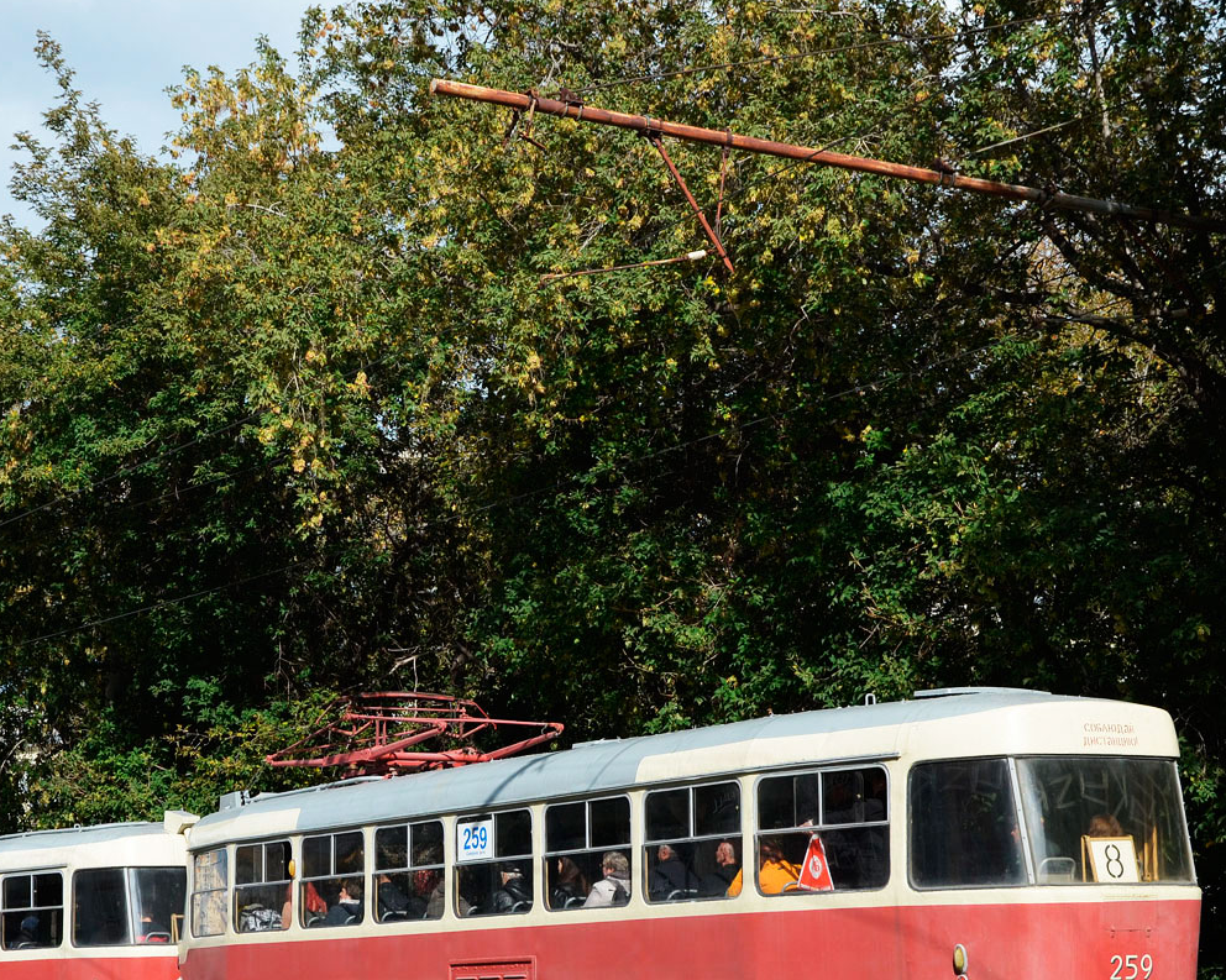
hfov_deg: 27.8
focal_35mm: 68
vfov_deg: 22.4
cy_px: 597
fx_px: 2467
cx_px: 484
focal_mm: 32
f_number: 7.1
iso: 400
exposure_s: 1/1600
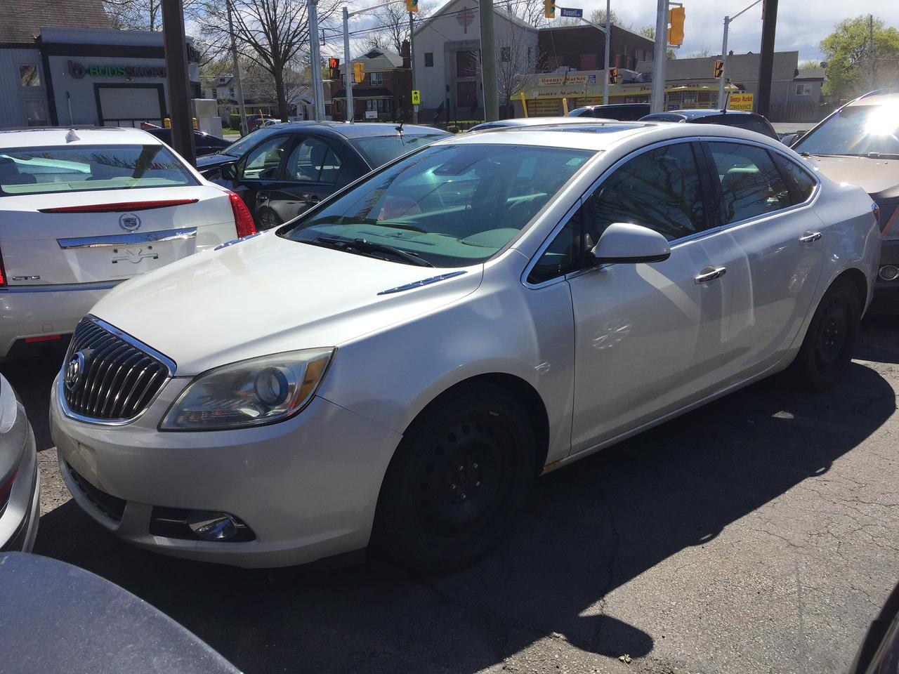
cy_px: 337
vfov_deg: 48.2
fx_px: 753
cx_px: 450
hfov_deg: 61.7
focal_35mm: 29
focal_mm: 4.15
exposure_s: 1/2639
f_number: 2.2
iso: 32
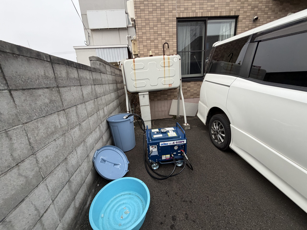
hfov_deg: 102.1
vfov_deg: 85.7
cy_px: 115
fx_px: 124
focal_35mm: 14
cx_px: 154
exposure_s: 1/121
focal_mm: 2.22
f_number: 2.2
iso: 200
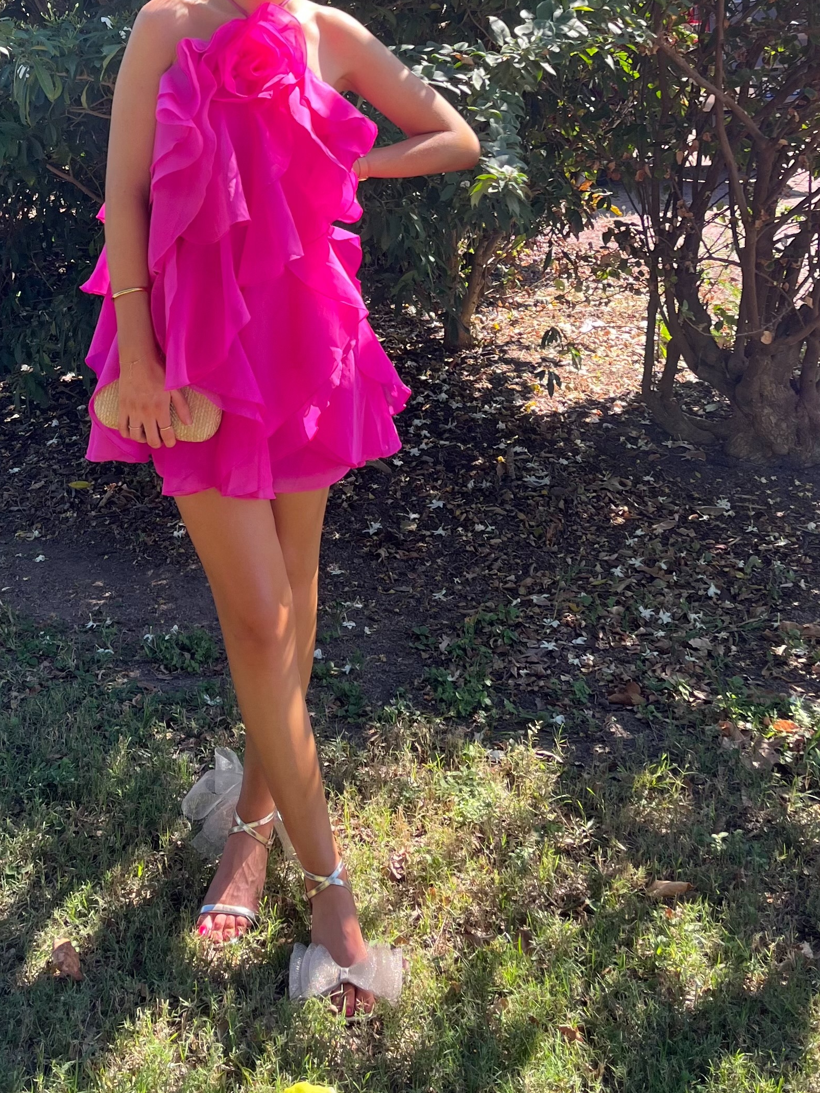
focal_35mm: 50
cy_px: 153
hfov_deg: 28.8
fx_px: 1580
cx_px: 244
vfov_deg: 36.3
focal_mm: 5.1
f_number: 1.6
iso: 50
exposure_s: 1/653
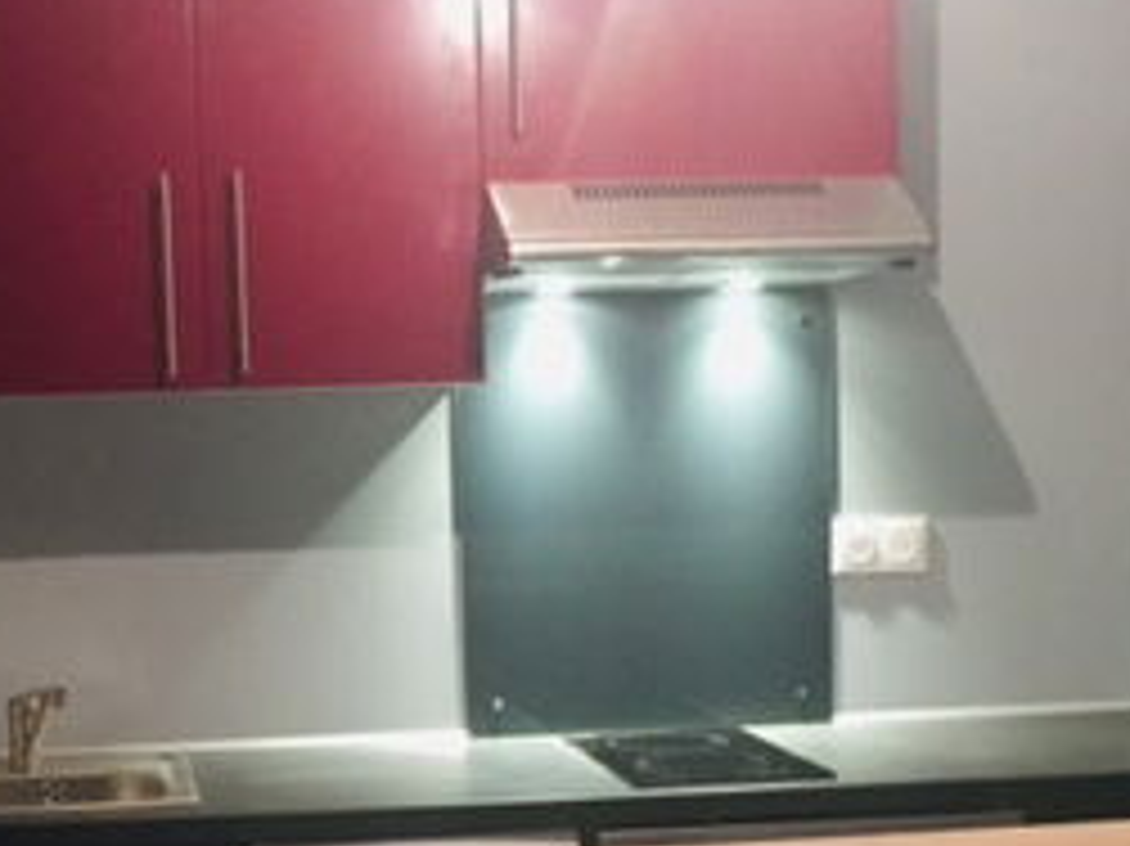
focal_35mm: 74
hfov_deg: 26.3
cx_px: 441
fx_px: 2414
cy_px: 693
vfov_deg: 19.6
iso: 250
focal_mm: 4.15
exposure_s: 1/20
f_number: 2.2
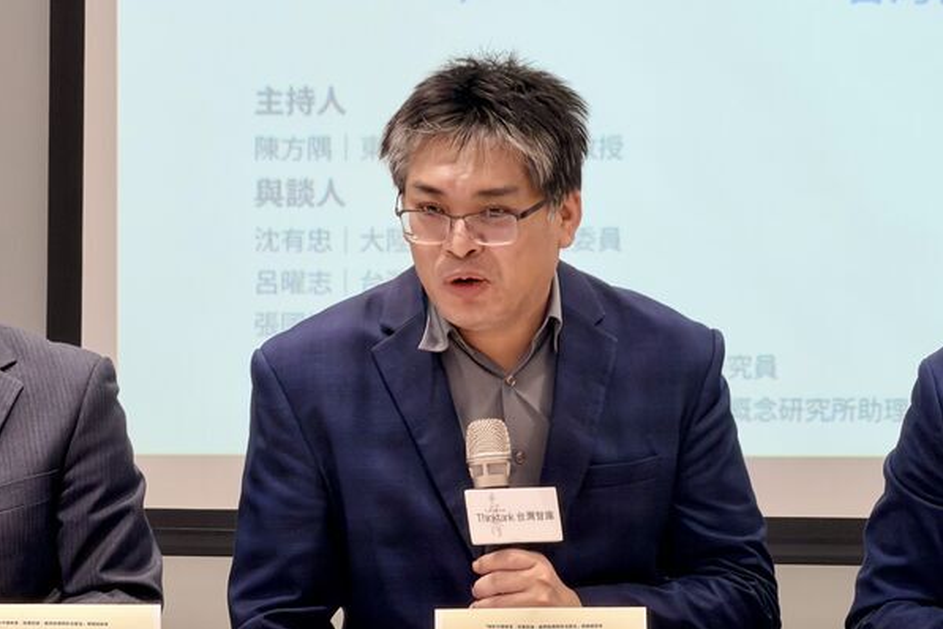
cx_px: 472
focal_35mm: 209
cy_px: 354
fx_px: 5474
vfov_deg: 6.6
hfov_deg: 9.8
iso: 200
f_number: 2.8
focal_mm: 16.89
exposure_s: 1/120
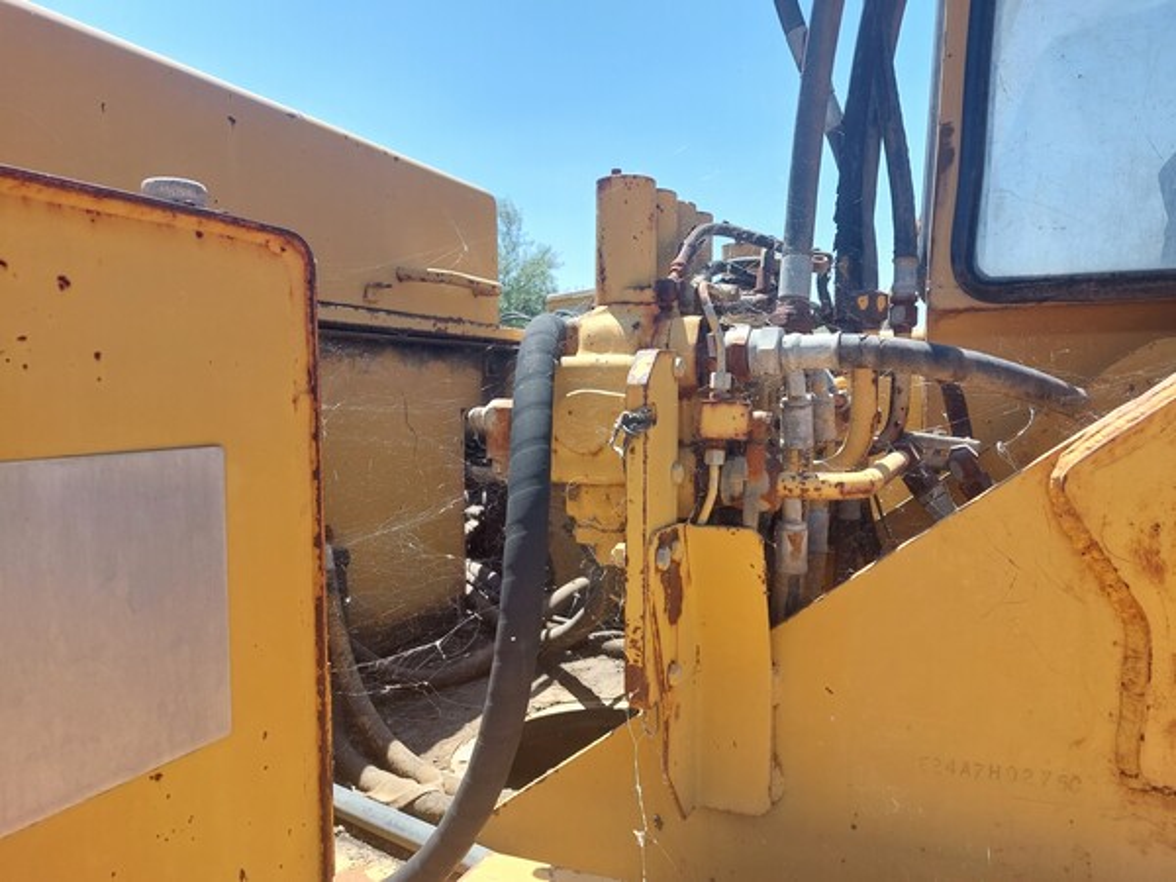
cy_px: 441
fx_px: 849
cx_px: 588
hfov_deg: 69.4
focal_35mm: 25
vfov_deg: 54.9
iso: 25
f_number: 1.8
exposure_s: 1/399
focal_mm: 5.23
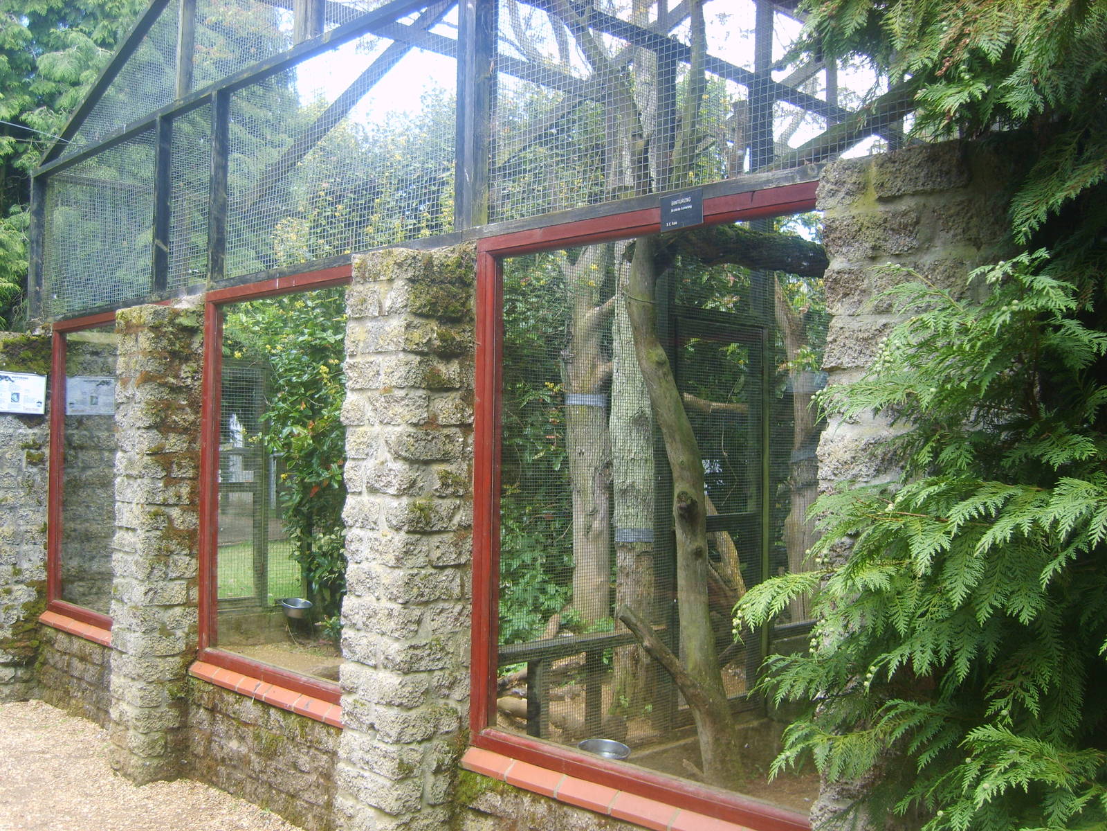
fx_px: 1119
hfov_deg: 52.6
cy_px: 416
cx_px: 554
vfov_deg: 40.7
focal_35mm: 35
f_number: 2.8
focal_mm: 7.4
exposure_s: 1/90
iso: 50
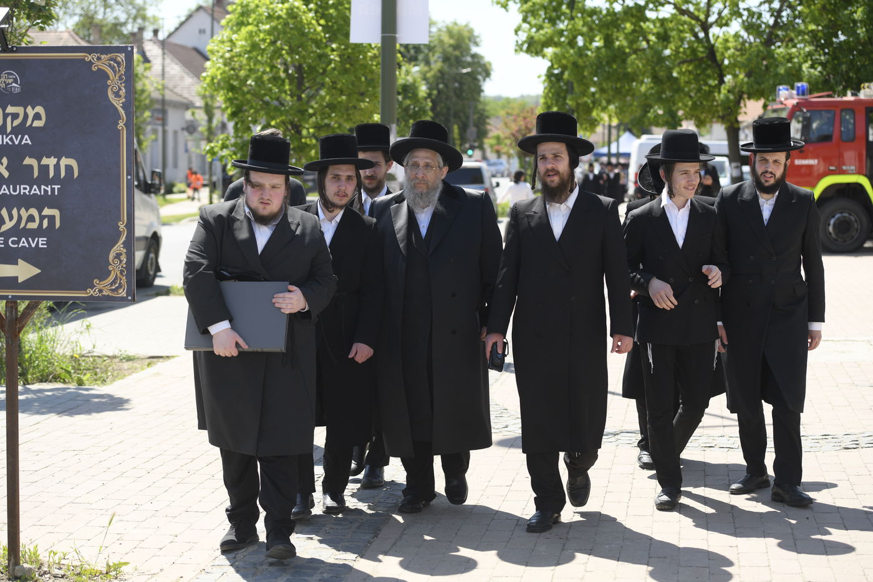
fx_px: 1697
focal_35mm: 70
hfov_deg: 28.8
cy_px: 291
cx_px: 436
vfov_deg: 19.5
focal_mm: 70
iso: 100
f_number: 3.5
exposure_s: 1/500
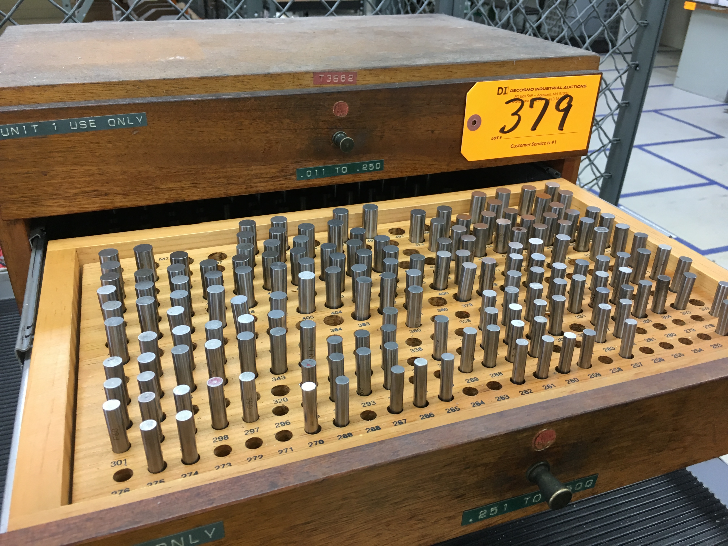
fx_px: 610
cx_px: 364
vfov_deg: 48.2
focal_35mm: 29
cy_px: 273
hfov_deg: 61.7
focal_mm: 4.15
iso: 80
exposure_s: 1/30
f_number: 2.2
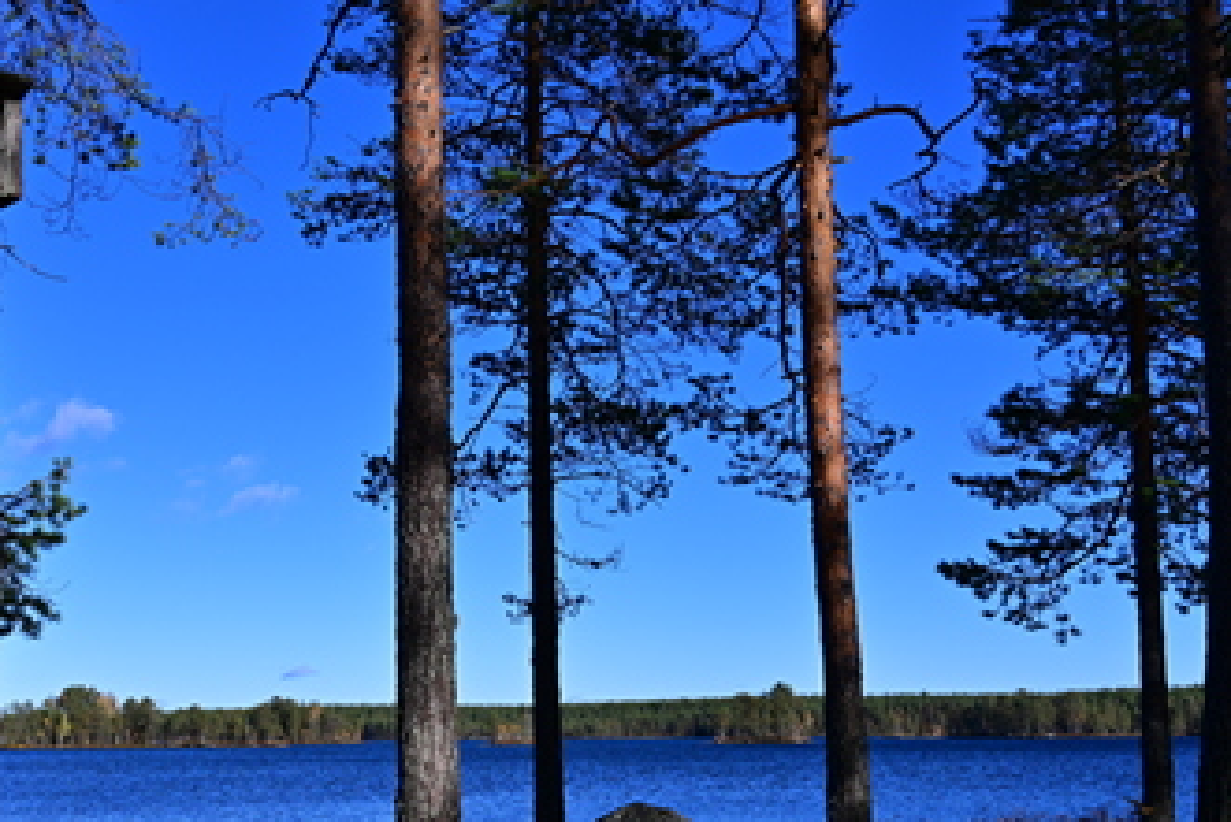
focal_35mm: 47
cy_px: 550
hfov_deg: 41.8
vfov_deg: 28.6
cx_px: 478
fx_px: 1601
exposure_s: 1/160
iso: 100
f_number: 11
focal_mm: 29.5
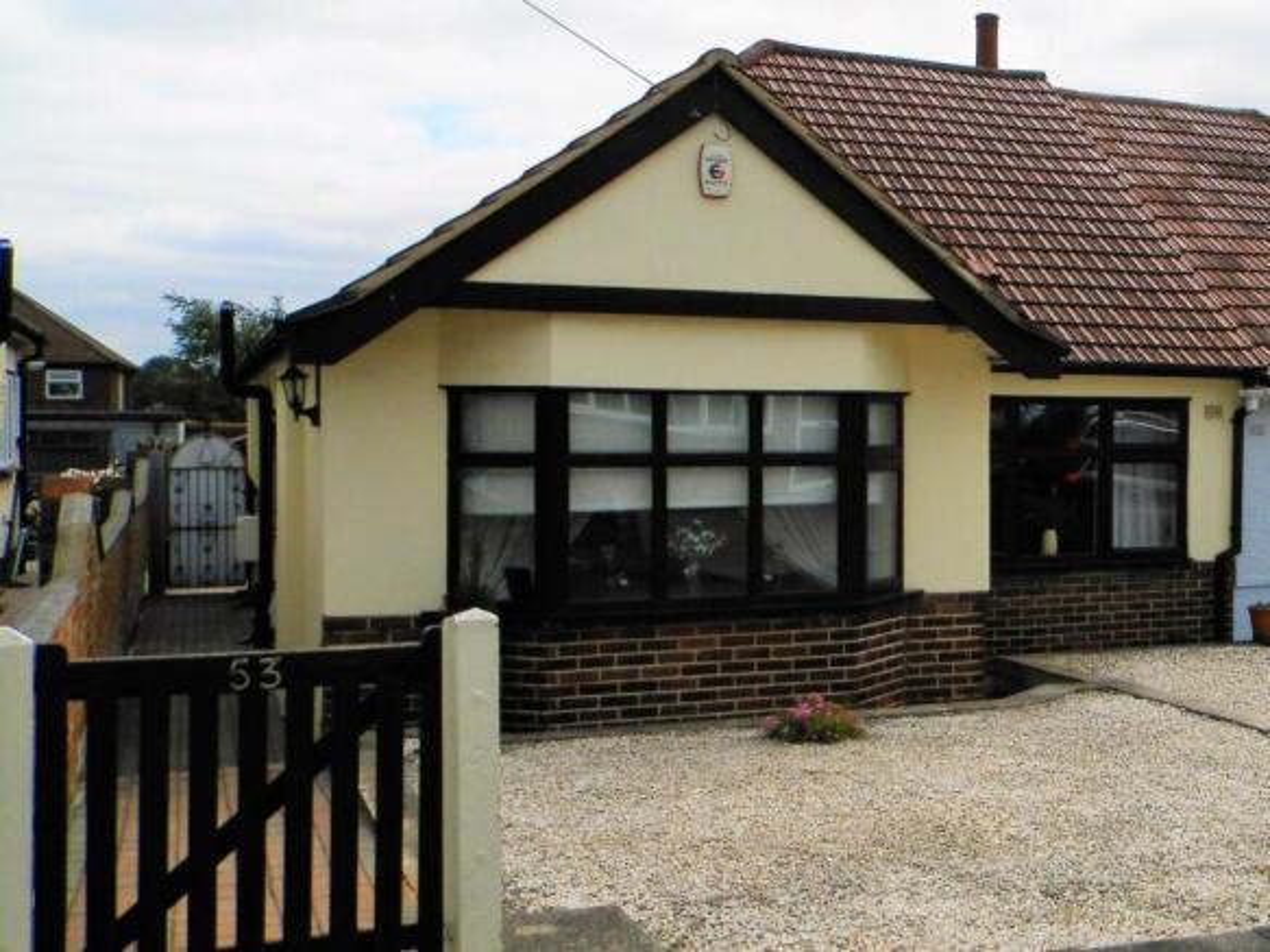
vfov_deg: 54.9
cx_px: 635
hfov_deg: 69.4
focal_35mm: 25
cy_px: 476
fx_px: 917
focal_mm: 4.5
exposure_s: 1/320
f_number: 8.7
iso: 80
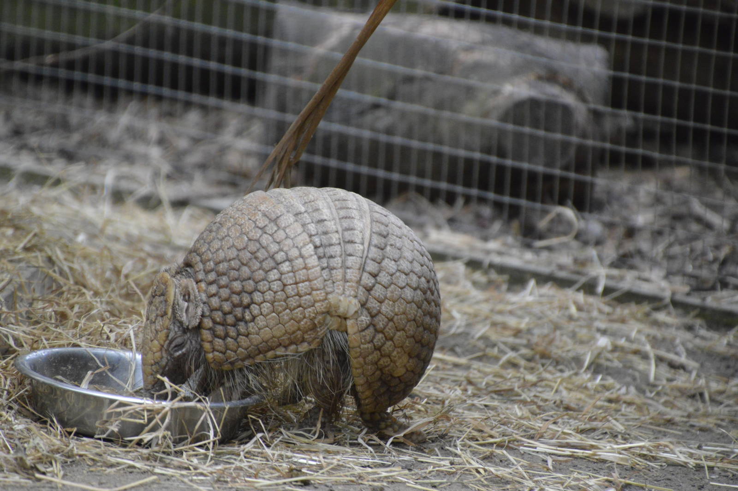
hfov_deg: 4.6
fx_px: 9217
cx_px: 369
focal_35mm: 450
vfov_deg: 3.0
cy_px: 246
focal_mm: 300
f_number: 6.3
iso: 2500
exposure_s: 1/500
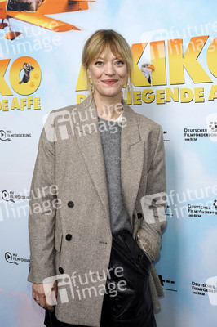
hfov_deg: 33.3
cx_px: 108
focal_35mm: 40
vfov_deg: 48.5
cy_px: 164
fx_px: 362
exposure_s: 1/250
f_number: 4
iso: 640
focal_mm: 40
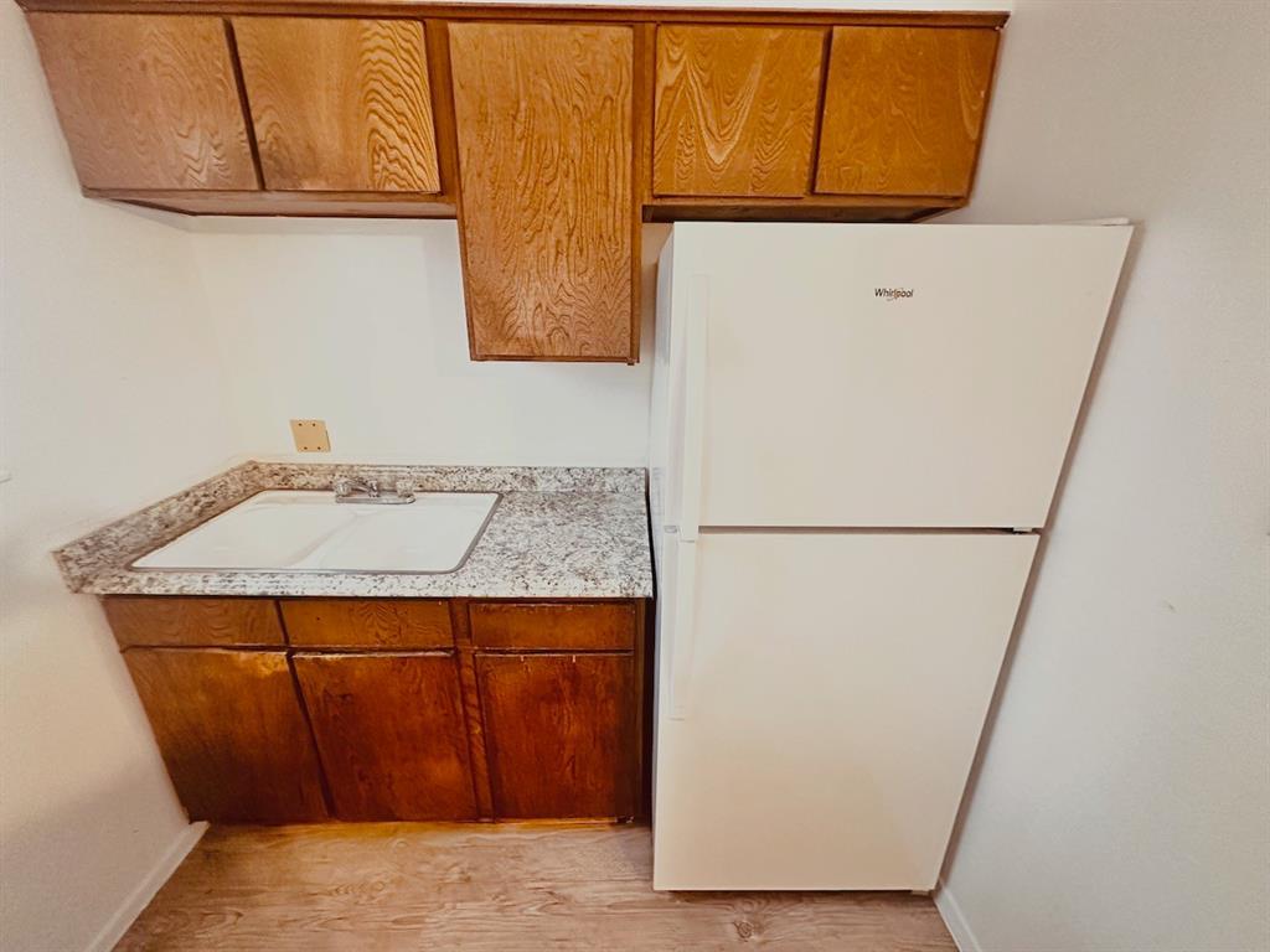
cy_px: 476
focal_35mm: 14
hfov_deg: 102.1
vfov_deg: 85.7
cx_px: 635
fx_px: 514
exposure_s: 1/60
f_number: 2.2
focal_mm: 2.22
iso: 1000
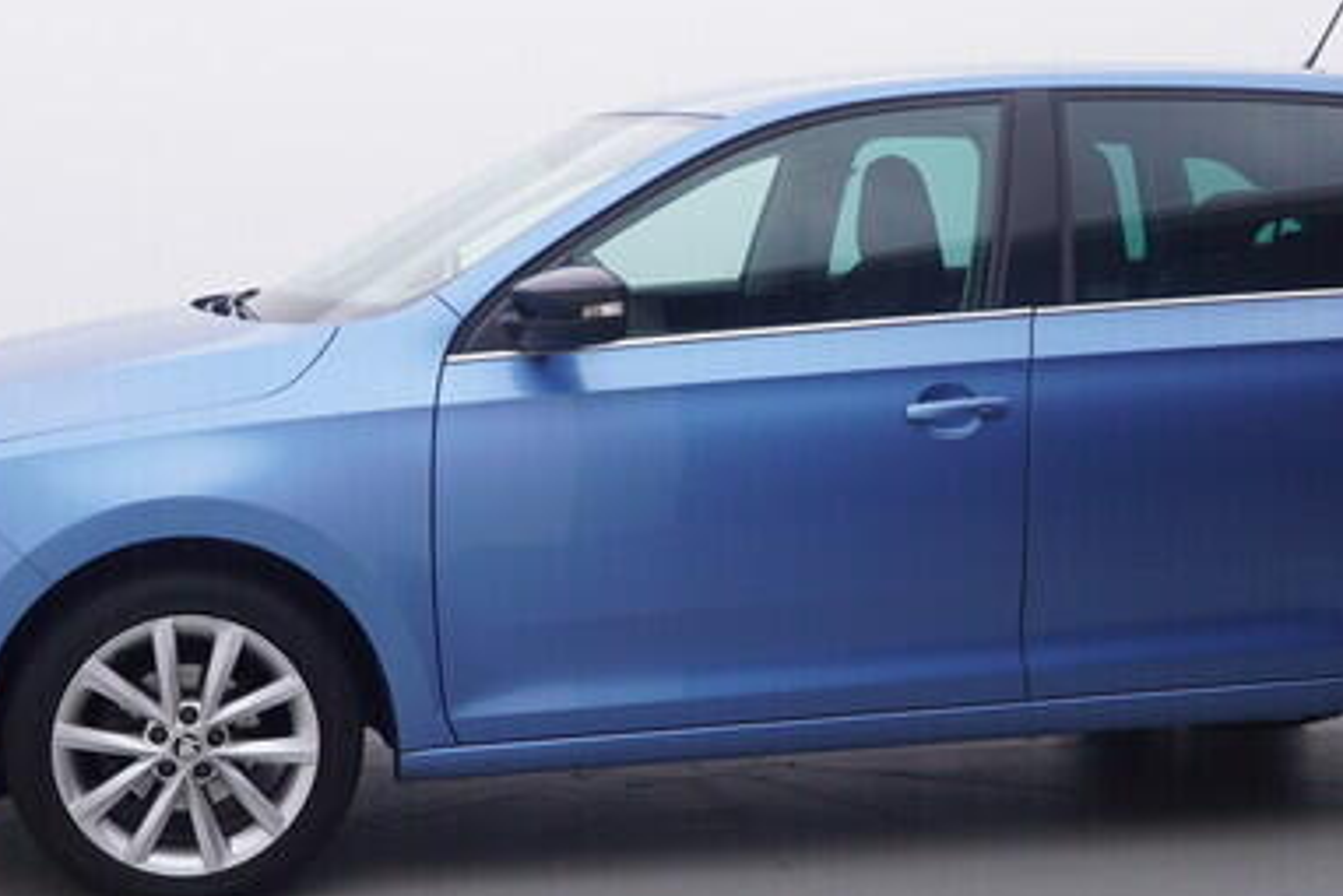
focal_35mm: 60
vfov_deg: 22.5
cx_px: 513
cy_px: 460
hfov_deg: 33.1
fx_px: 2252
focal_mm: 15
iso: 200
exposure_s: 1/80
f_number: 5
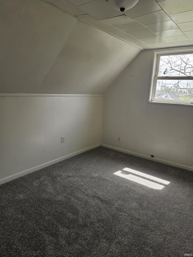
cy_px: 128
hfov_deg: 58.9
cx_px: 96
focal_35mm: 23
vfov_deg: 73.9
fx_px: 171
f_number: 1.8
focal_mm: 5.4
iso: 25
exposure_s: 1/100
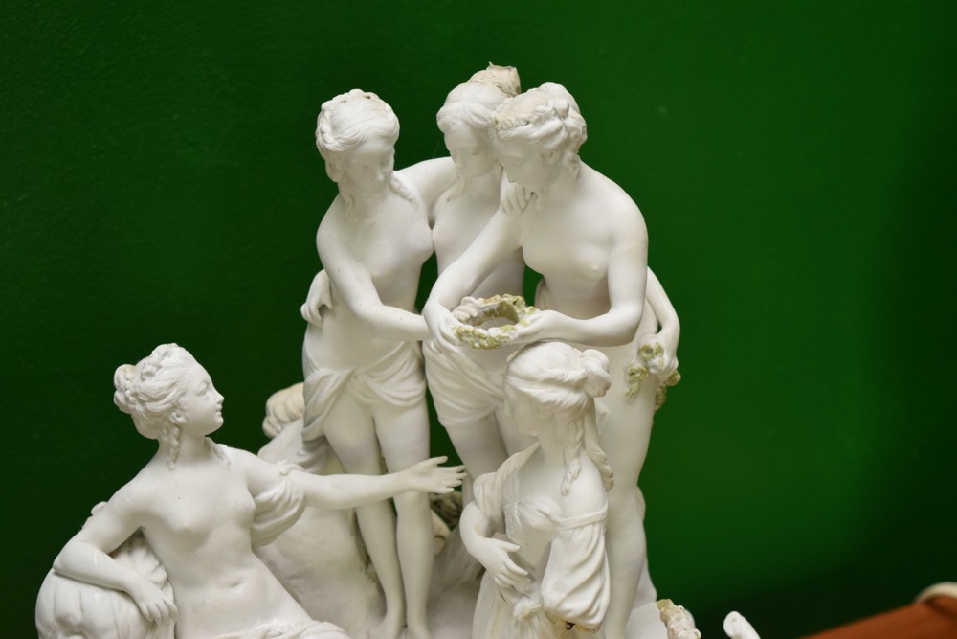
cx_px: 478
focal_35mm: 82
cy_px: 320
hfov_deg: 24.6
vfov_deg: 16.6
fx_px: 2193
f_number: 5.6
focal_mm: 55
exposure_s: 1/60
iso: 900
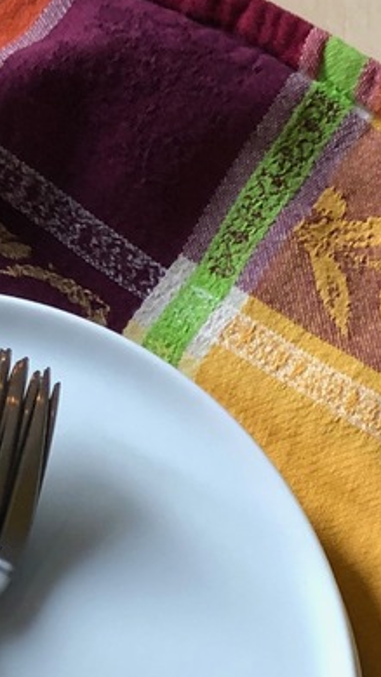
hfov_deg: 10.5
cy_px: 1218
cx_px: 506
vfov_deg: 16.0
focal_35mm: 113
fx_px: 2028
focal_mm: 3.99
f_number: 1.8
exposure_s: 1/32
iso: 40
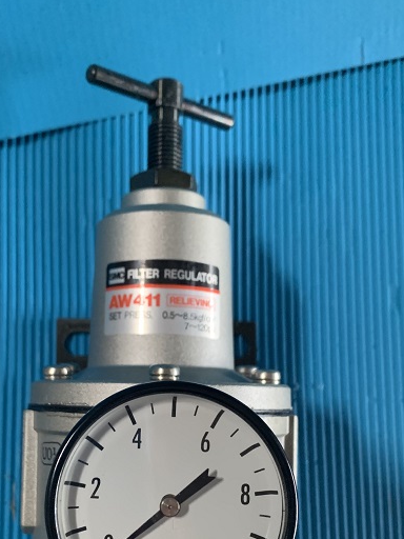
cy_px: 378
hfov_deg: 35.0
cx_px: 156
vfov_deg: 44.8
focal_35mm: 41
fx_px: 638
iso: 250
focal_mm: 4.25
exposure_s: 1/60
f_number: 1.8
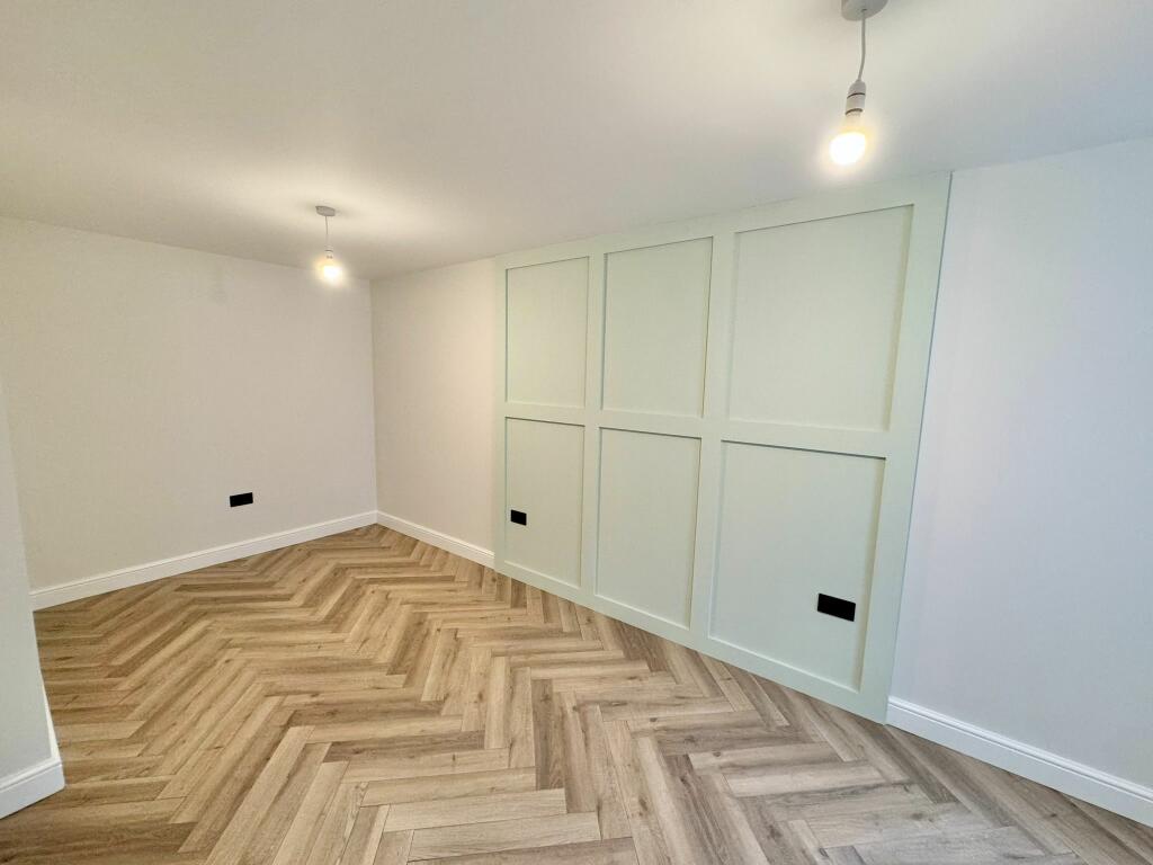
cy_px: 432
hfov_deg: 102.1
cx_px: 576
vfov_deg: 85.7
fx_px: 466
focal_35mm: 14
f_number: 2.2
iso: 200
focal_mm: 2.22
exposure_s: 1/50
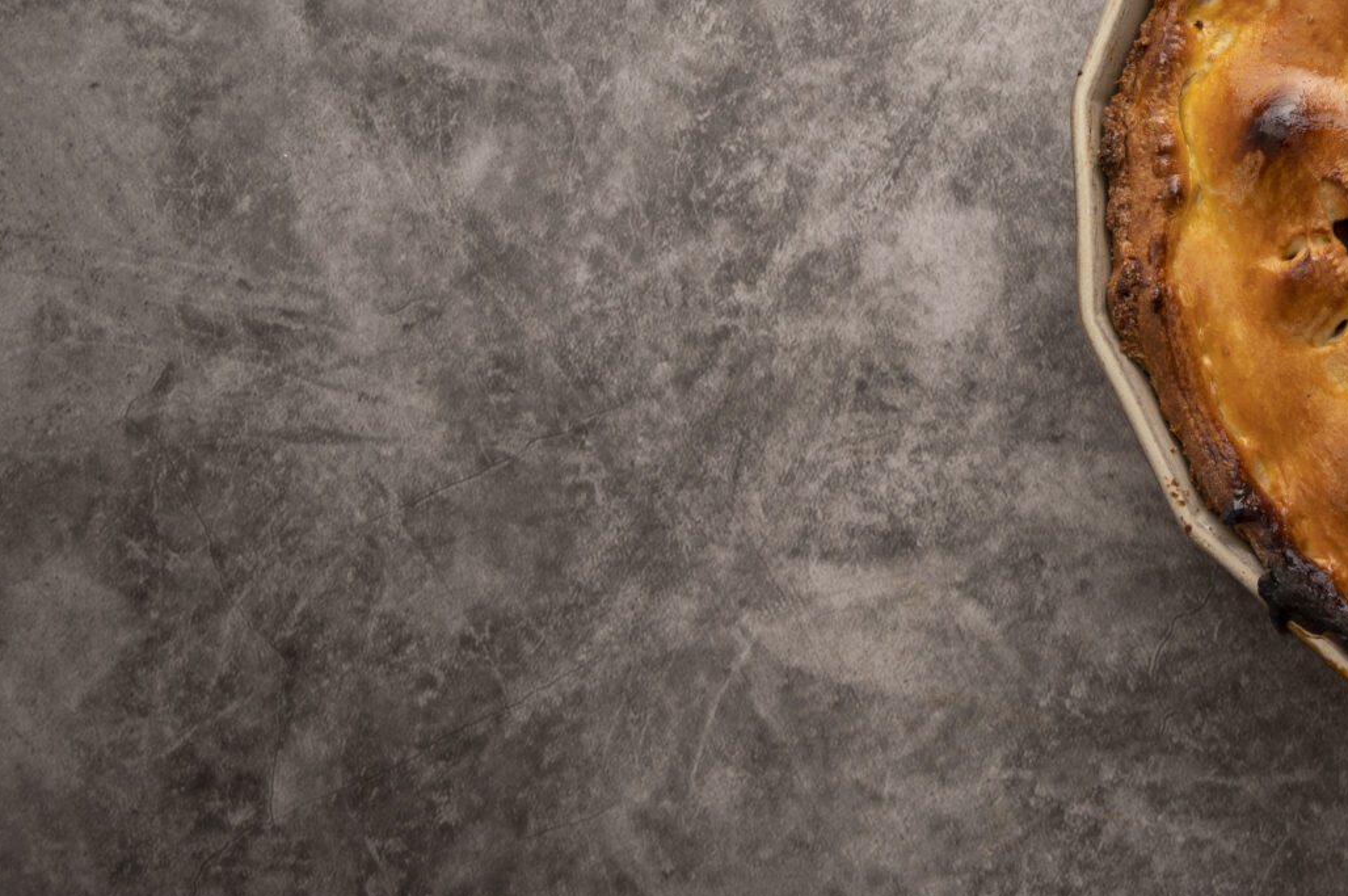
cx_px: 1229
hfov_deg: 27.4
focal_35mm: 71
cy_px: 103
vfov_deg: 18.8
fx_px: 2656
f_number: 8
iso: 100
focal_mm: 38
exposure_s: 1/160
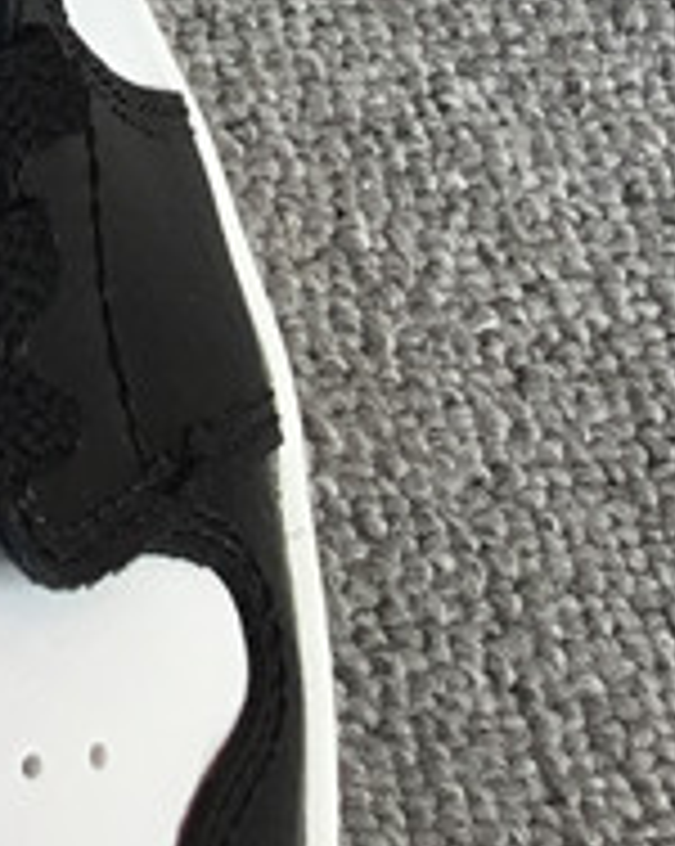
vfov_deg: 12.5
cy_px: -515
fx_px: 3627
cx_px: -846
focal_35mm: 145
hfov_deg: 9.6
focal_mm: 3.3
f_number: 2.4
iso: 25
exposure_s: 1/116
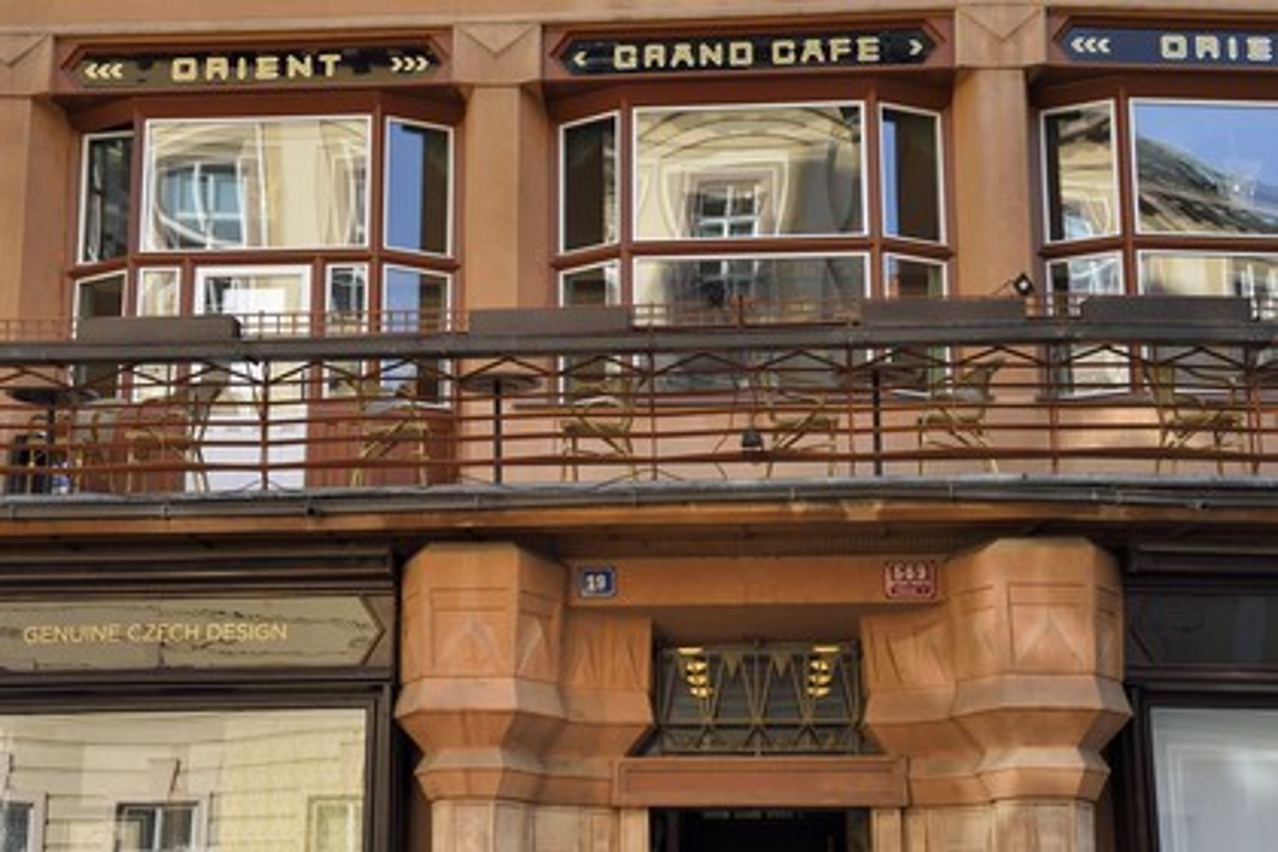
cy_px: 426
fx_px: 2059
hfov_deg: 34.5
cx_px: 639
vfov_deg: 23.4
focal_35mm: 58
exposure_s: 1/200
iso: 400
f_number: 10
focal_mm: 58
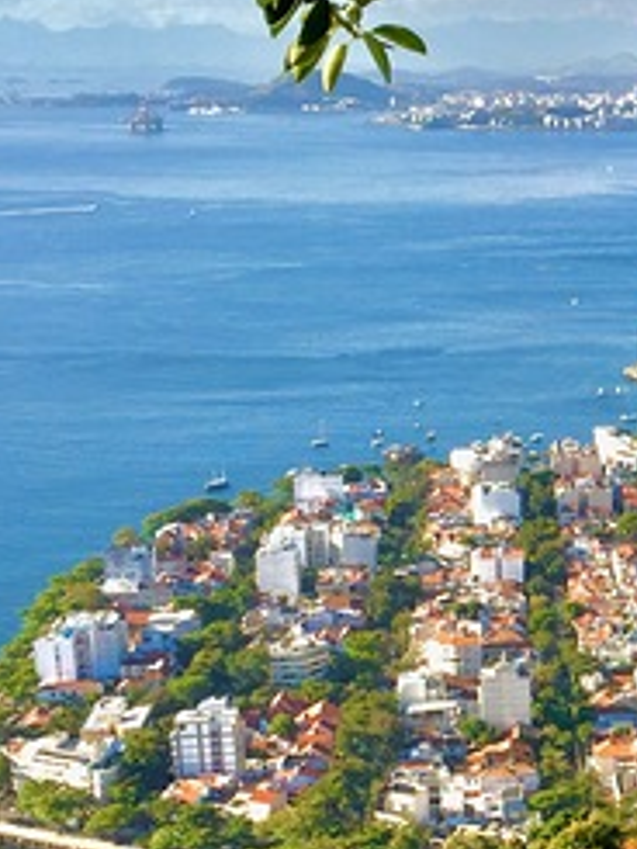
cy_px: 586
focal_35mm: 71
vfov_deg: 27.2
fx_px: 1741
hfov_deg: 19.7
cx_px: 730
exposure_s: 1/1364
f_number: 2.2
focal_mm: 4.15
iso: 32
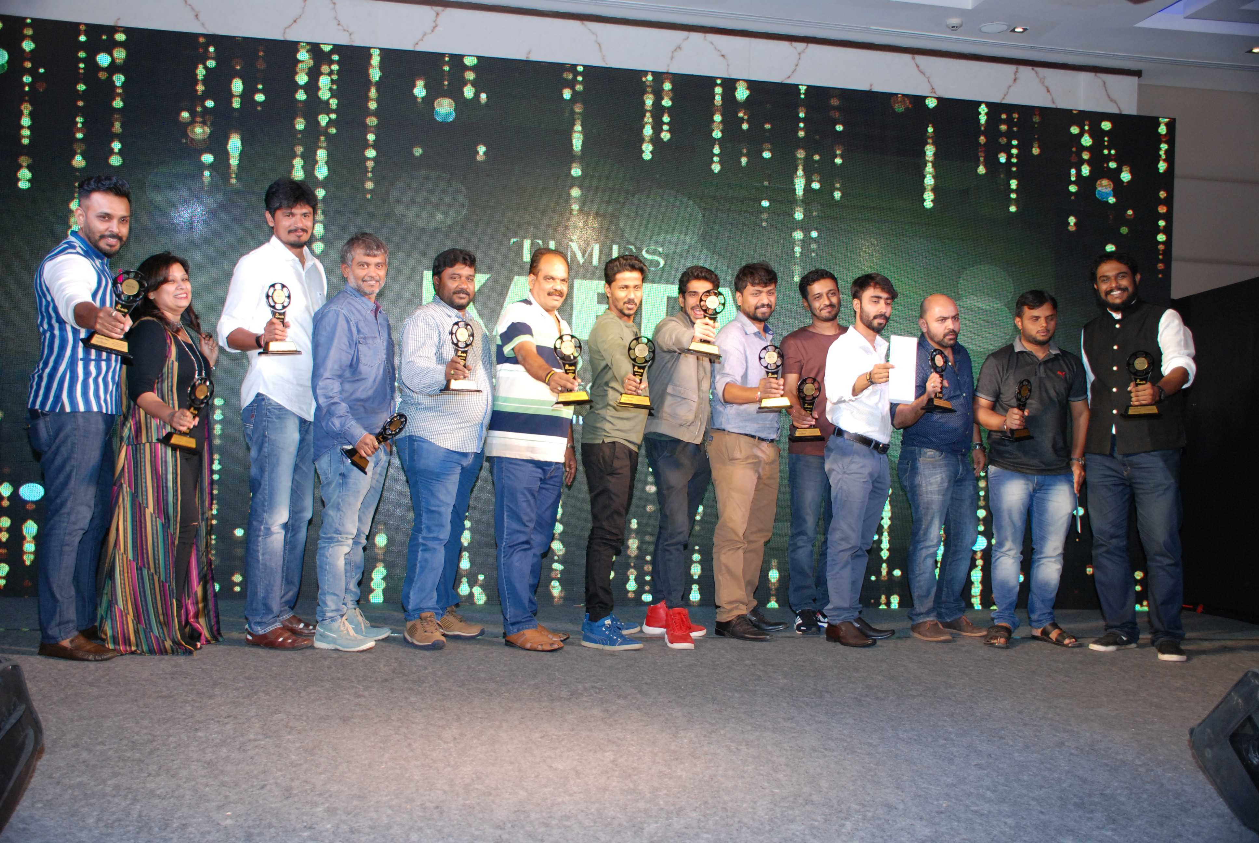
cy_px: 422
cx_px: 630
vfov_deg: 38.5
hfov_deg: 55.0
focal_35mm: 34
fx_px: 1208
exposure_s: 1/125
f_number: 4.5
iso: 500
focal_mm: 23
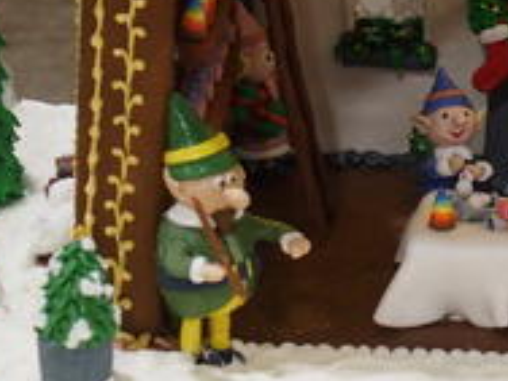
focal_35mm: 220
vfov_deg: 6.7
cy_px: 92
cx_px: 527
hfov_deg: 8.9
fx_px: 3229
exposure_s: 1/60
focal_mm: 19.6
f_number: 2.8
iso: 640
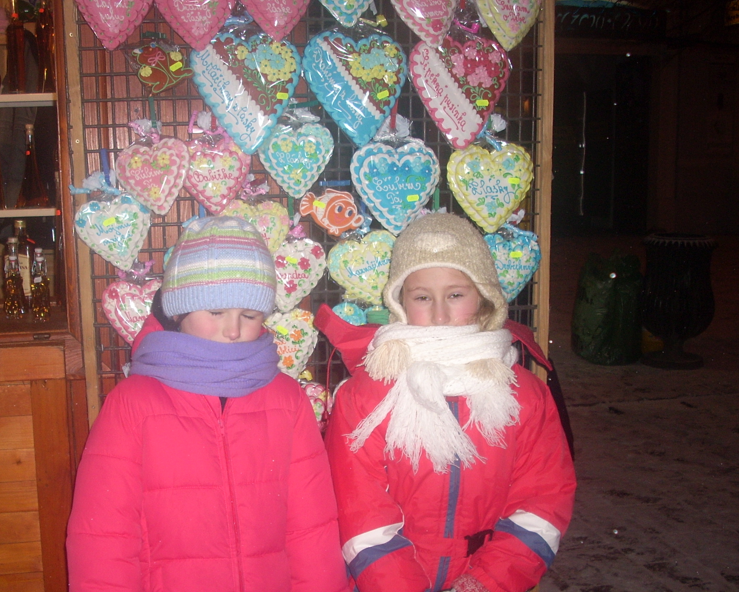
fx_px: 984
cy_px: 319
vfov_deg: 33.4
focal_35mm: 45
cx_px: 302
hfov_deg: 41.0
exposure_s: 1/60
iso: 100
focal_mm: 6.2
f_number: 2.8
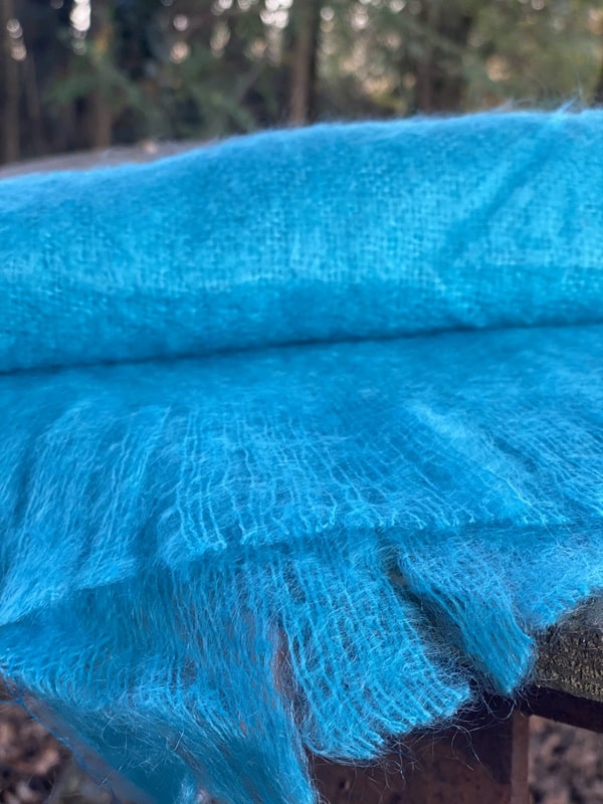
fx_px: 1208
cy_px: 402
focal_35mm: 52
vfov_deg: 36.8
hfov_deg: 28.0
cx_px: 302
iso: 160
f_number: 2
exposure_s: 1/122
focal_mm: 6
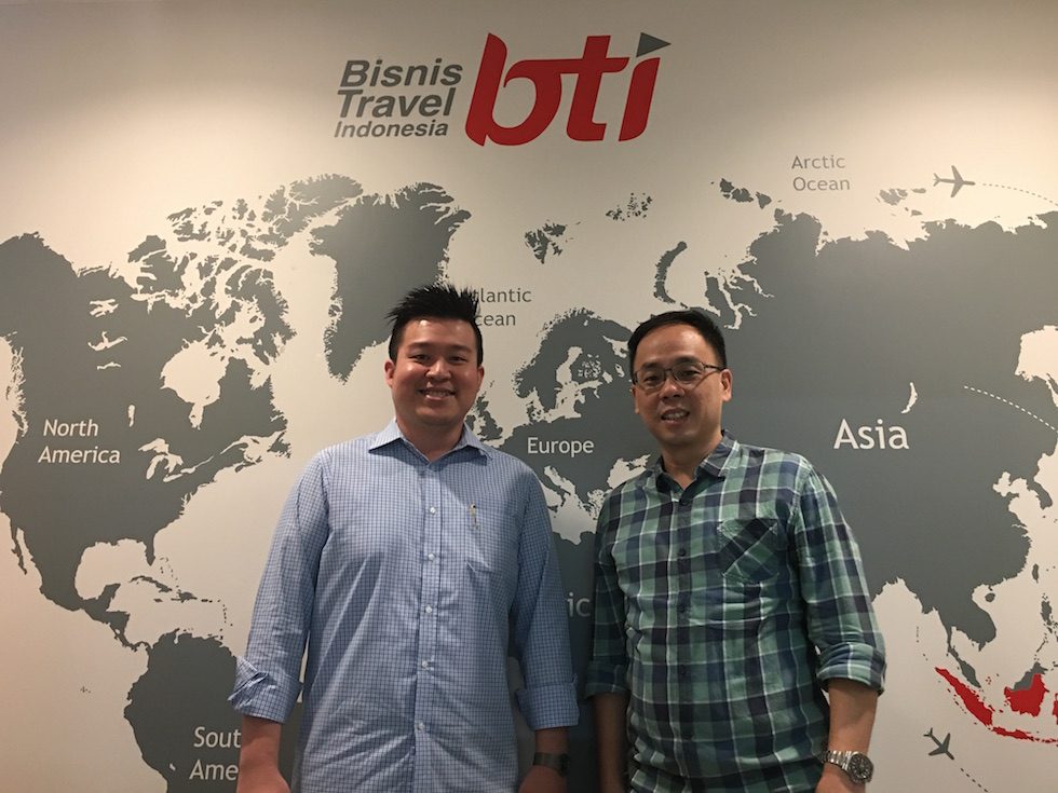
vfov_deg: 48.2
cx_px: 529
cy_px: 396
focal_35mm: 29
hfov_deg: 61.7
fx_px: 886
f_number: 2.2
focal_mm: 4.15
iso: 100
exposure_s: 1/17
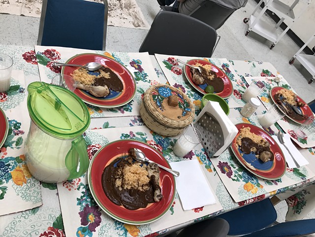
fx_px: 255
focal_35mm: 28
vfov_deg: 49.7
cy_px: 118
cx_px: 158
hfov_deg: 63.4
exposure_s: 1/121
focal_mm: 4
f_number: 1.8
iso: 25
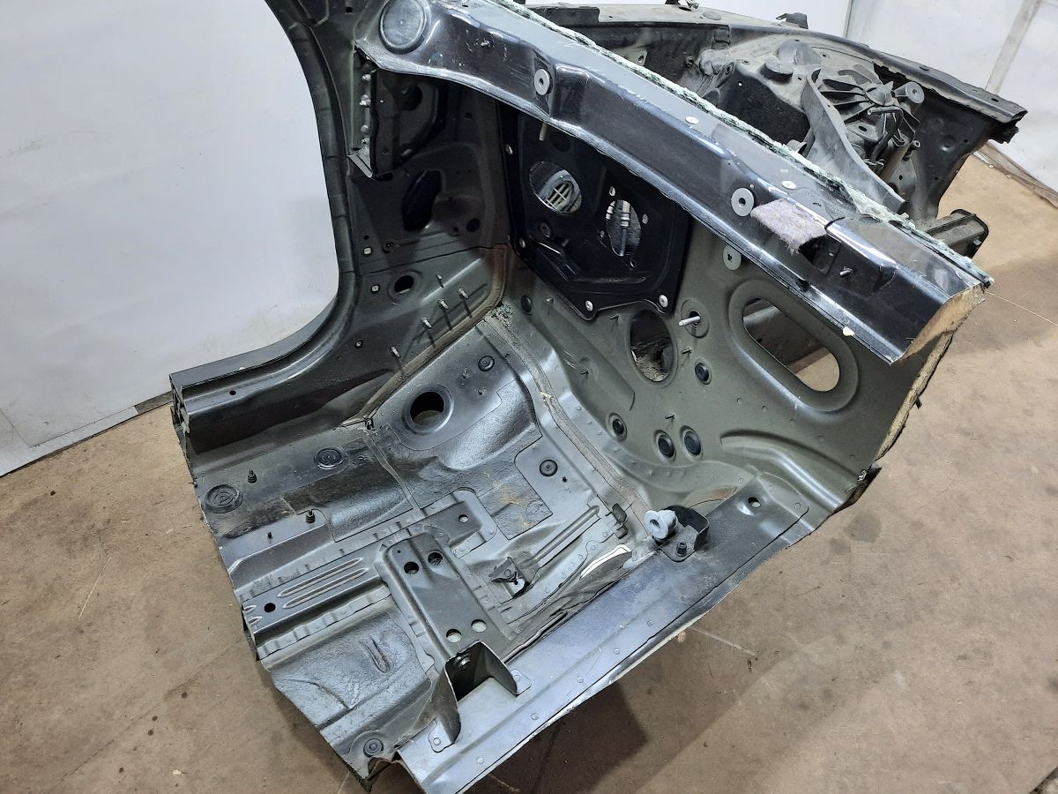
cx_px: 529
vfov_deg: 54.9
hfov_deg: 69.4
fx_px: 764
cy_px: 397
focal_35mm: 25
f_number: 2
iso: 320
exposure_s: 1/50
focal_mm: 4.6
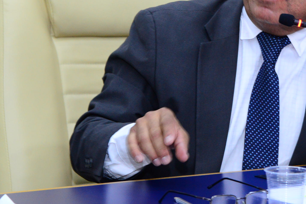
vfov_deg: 5.4
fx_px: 2151
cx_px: 295
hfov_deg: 8.1
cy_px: 35
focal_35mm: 253
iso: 2500
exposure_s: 1/60
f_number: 5.6
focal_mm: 120
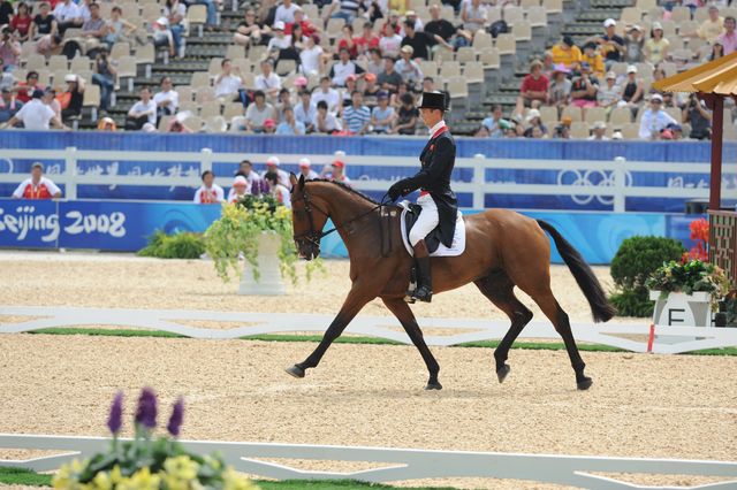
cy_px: 245
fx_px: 6138
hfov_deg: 6.9
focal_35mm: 300
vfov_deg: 4.6
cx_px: 368
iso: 640
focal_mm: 300
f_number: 5
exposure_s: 1/3200
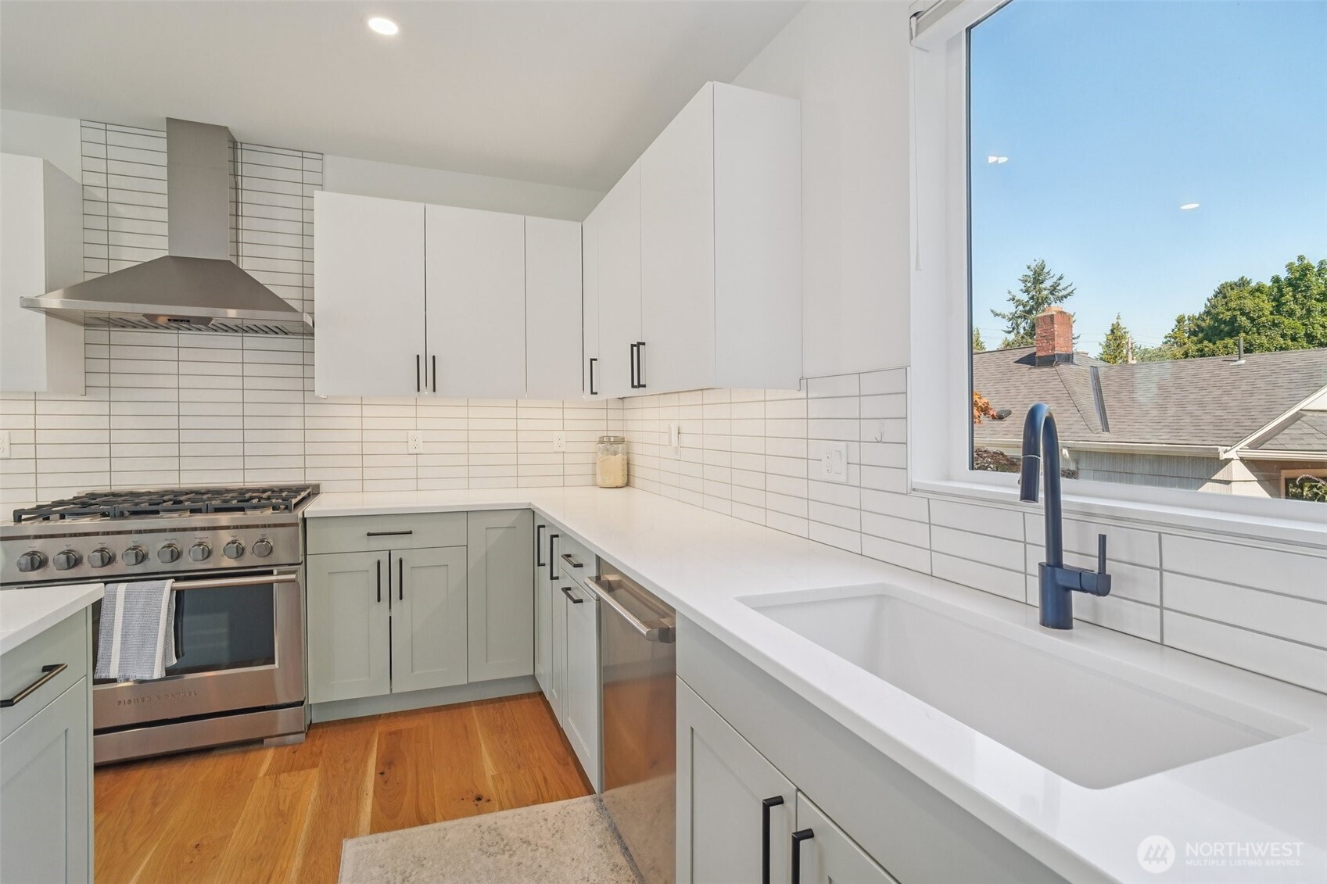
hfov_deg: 96.7
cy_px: 442
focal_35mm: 16
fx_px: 590
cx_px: 664
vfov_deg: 73.7
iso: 1600
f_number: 8
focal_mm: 16
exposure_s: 1/100
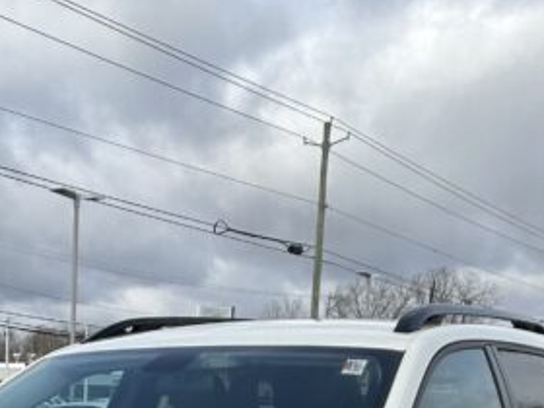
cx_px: 29
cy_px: 612
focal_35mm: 95
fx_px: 1493
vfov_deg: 14.5
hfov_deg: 20.1
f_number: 1.5
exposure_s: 1/3460
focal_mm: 5.7
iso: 50
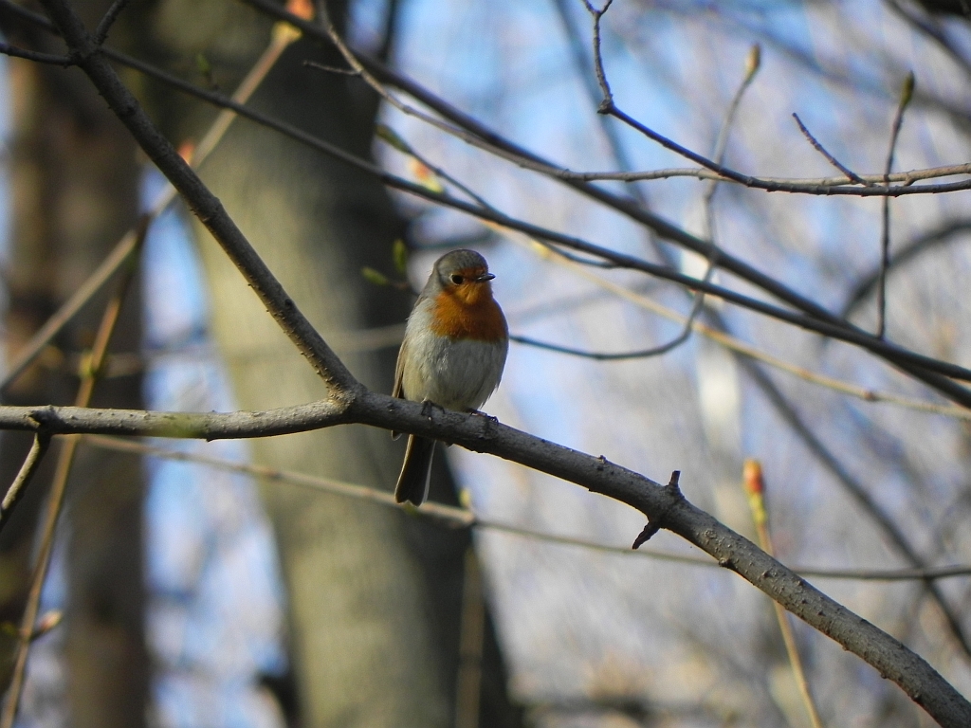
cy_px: 364
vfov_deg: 2.2
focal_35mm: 678
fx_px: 19018
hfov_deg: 2.9
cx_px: 486
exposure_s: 1/210
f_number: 5
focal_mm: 120
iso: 160
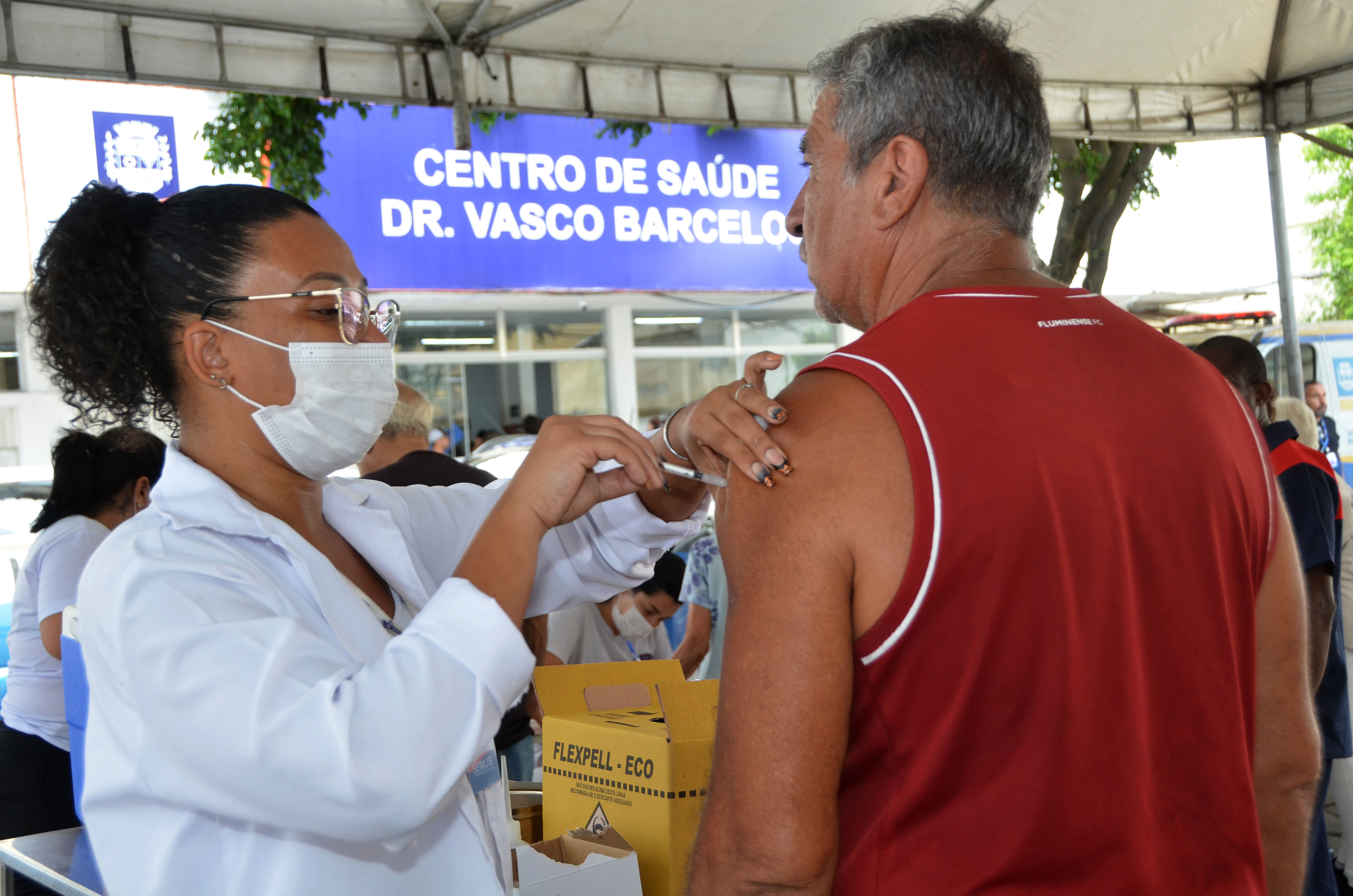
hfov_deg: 39.0
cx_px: 676
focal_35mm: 51
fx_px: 1913
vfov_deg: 26.4
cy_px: 448
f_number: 5.6
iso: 400
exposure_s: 1/125
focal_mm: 34
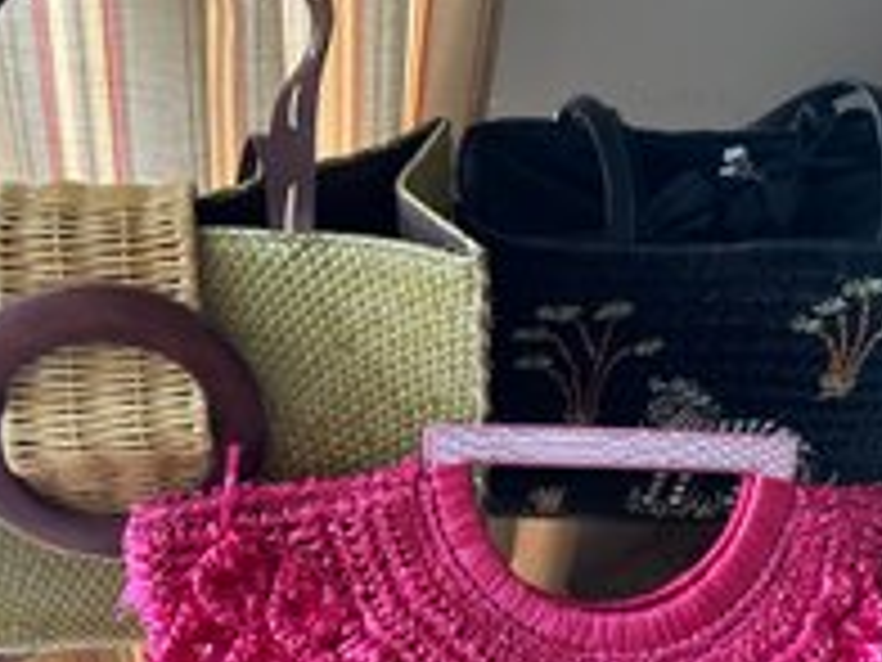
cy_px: 480
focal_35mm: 42
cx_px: 380
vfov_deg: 33.8
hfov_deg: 44.7
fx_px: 1070
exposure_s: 1/92
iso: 250
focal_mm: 6.86
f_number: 1.78
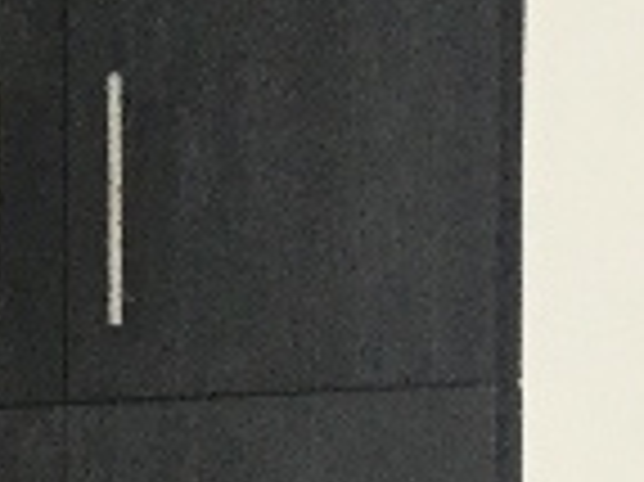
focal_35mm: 222
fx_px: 4127
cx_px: 194
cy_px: 1329
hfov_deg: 8.9
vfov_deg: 6.3
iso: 40
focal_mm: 3.3
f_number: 2.4
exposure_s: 1/30
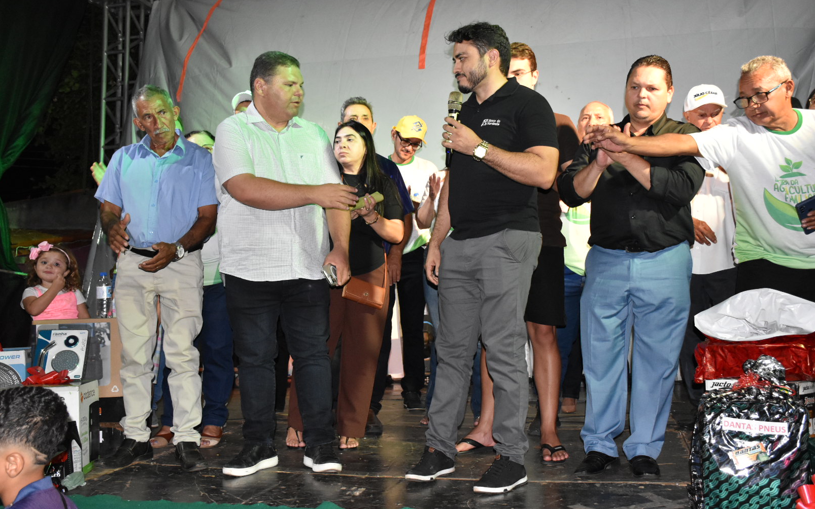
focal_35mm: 37
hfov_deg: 52.7
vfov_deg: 34.4
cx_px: 410
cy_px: 246
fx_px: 822
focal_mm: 24
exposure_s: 1/100
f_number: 5.6
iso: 2500
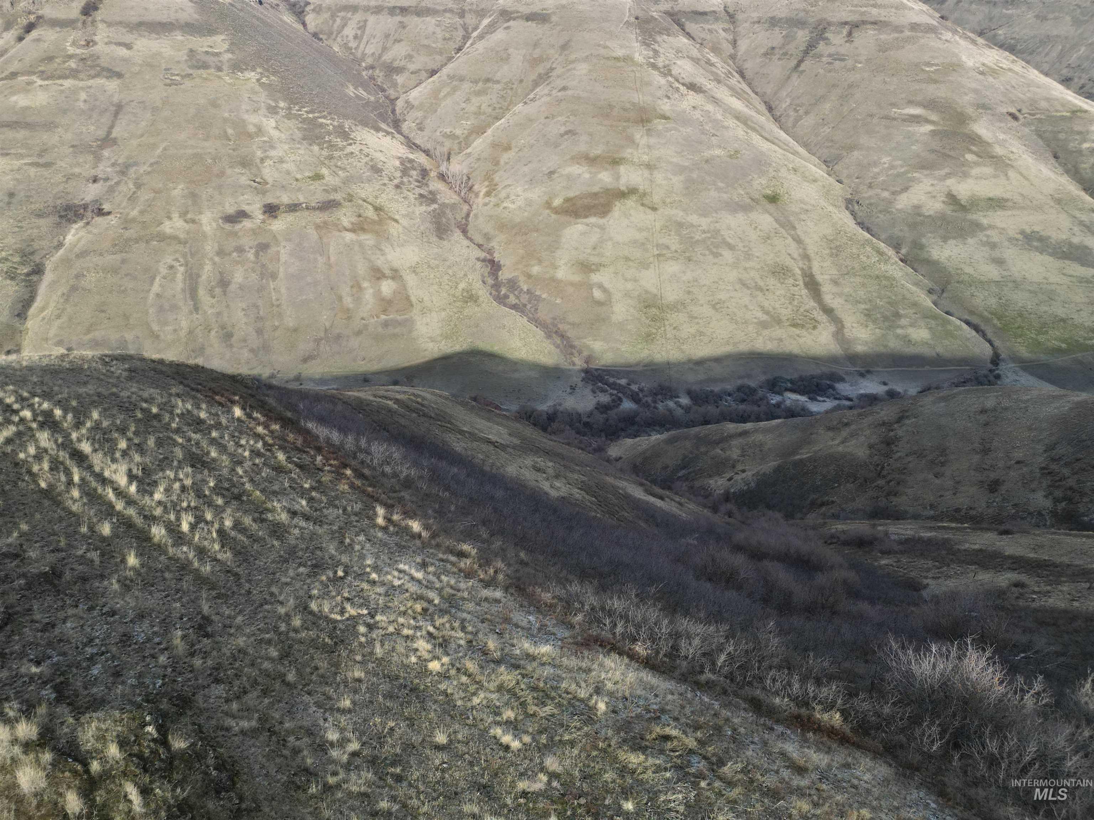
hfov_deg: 71.6
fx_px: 758
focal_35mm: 24
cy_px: 410
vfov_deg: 56.8
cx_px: 547
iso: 120
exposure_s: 1/2000
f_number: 1.7
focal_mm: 6.72
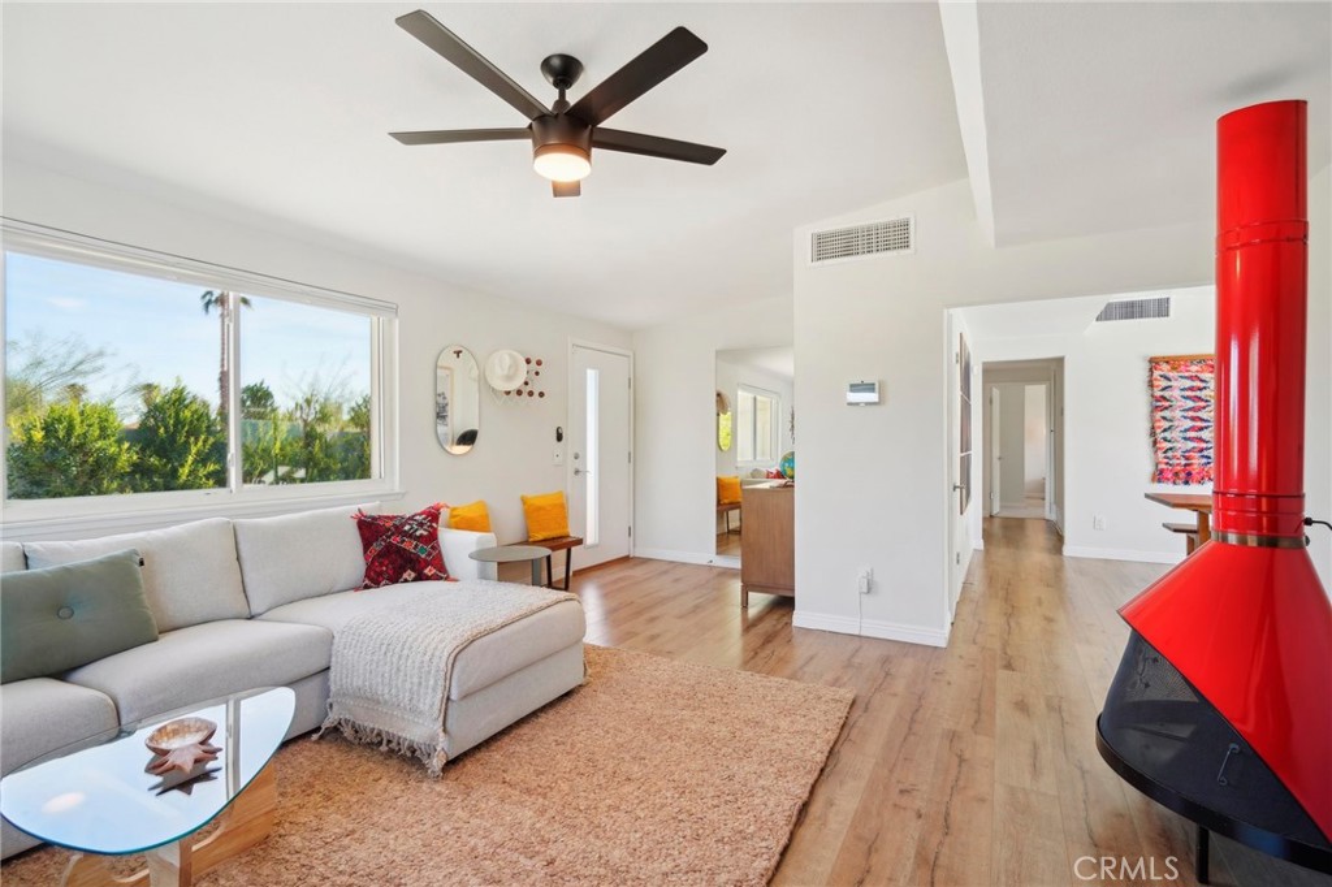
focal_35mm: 16
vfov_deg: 73.7
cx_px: 666
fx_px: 592
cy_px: 444
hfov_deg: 96.8
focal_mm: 16
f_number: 8
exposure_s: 1/30
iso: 320
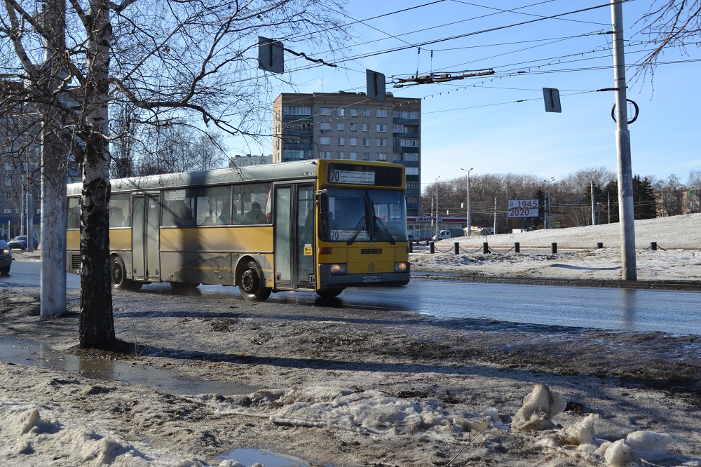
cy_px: 234
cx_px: 350
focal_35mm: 48
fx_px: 934
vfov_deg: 28.1
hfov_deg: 41.1
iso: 100
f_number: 7.1
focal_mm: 32
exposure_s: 1/200
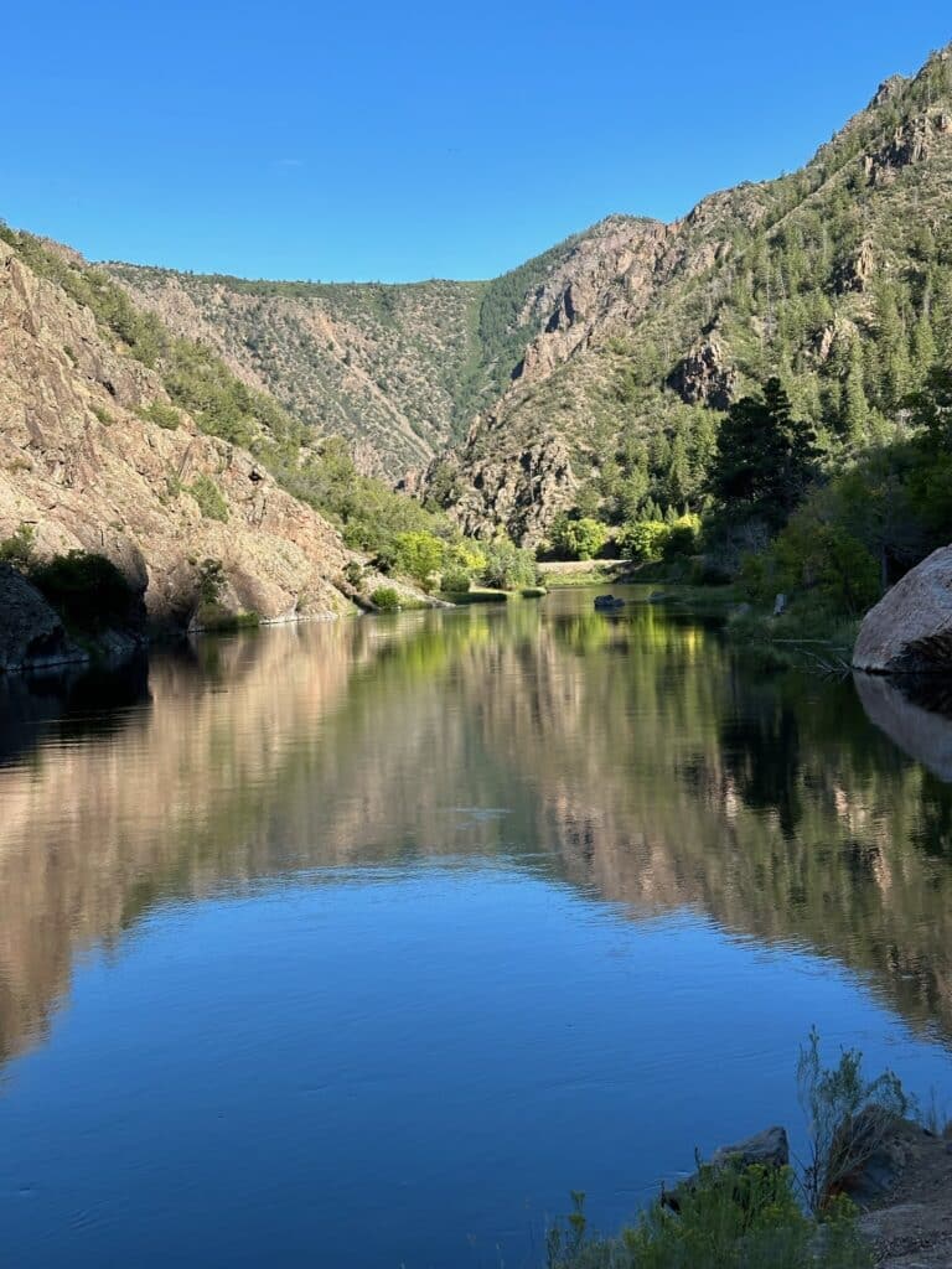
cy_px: 634
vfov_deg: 39.7
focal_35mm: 48
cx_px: 476
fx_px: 1760
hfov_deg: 30.3
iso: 64
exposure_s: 1/1639
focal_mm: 6.86
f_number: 1.78
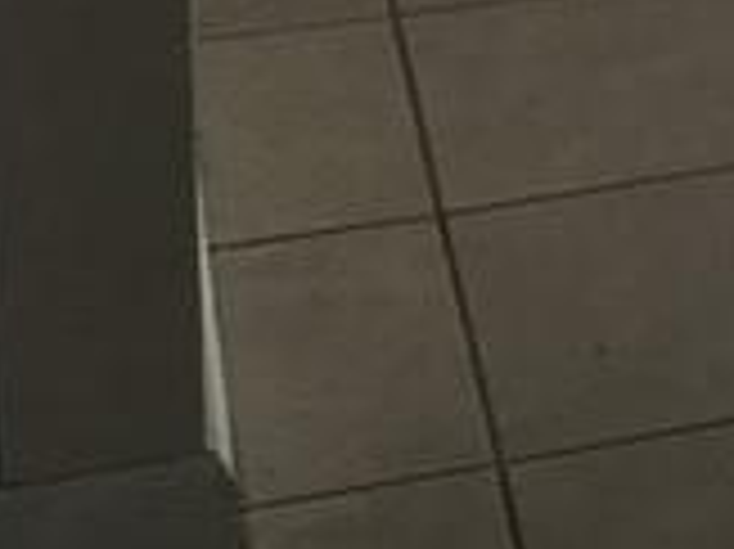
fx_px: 3856
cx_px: 2184
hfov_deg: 8.9
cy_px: -954
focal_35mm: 182
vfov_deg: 7.4
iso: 25
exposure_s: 1/60
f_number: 2.2
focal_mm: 4.15
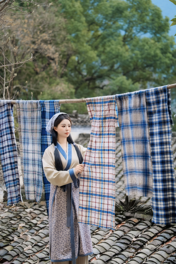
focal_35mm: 70
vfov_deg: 28.8
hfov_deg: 19.5
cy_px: 132
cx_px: 88
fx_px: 513
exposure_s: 1/125
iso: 100
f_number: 2.8
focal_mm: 70
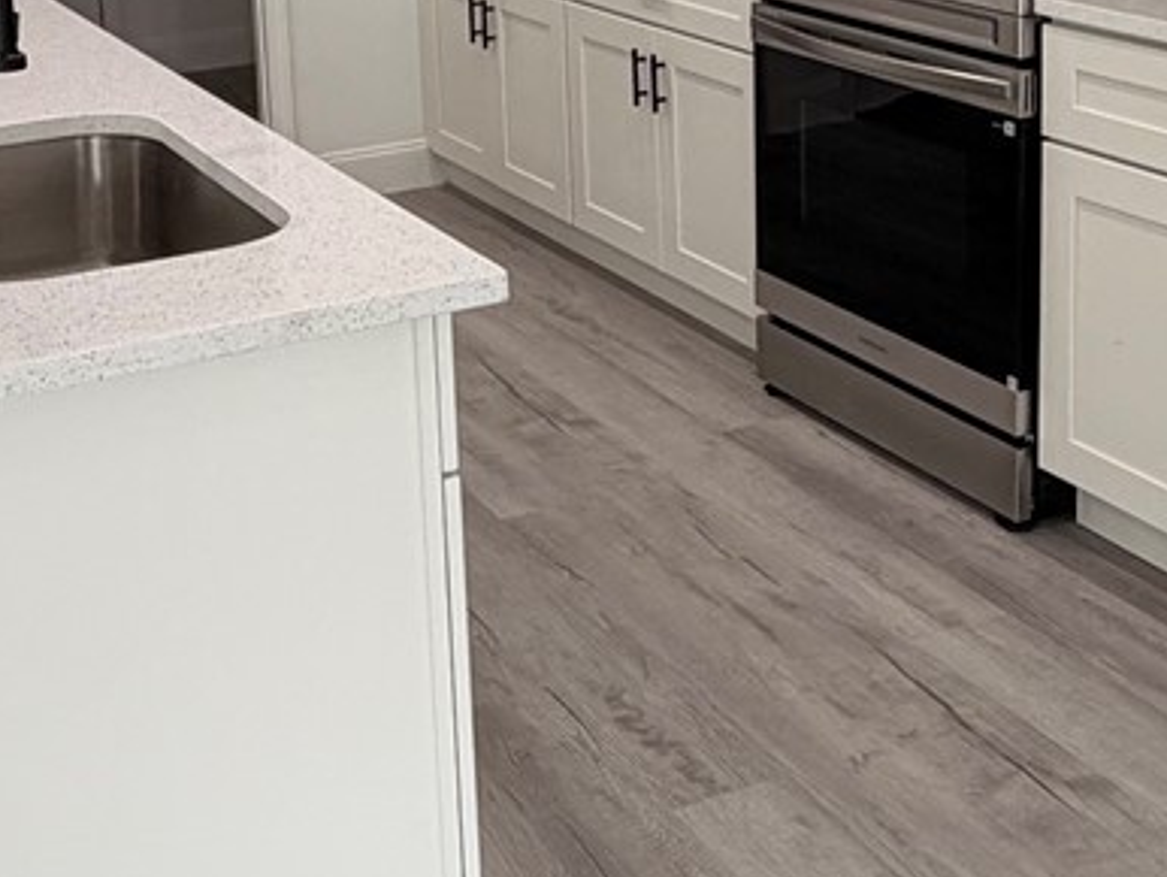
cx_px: 405
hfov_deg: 33.0
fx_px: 1957
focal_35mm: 58
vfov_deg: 24.2
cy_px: 3
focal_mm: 2.22
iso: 125
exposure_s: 1/120
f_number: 2.2
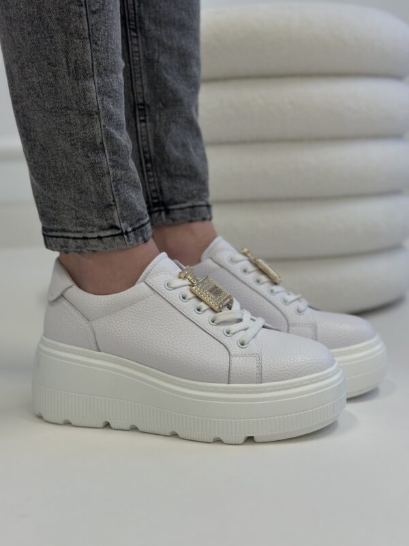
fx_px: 756
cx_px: 204
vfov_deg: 39.7
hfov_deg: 30.3
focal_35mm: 48
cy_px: 273
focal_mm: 6.86
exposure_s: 1/100
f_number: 1.78
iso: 80
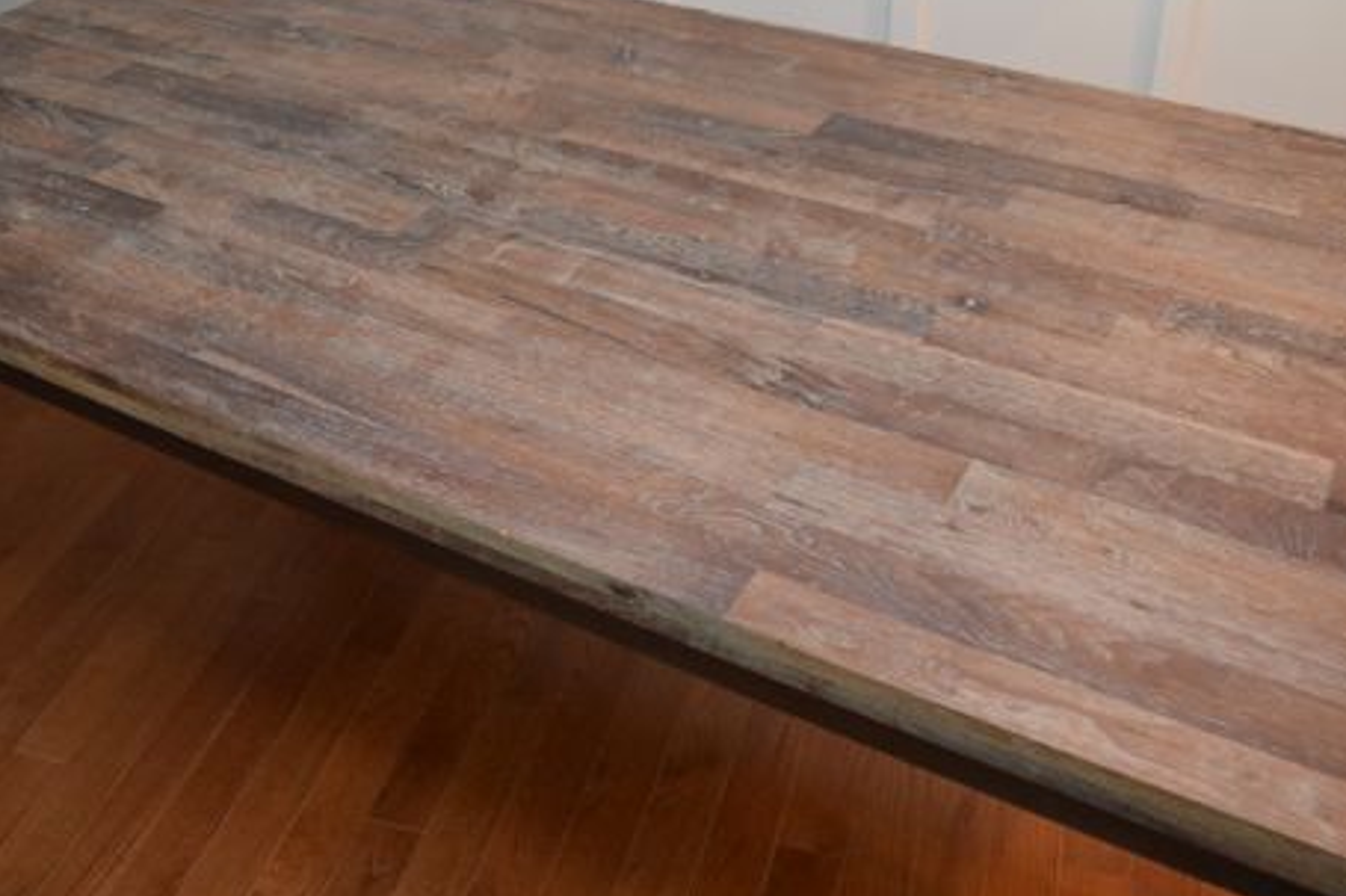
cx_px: 657
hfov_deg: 50.7
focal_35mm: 38
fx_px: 1420
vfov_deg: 34.9
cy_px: 353
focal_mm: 18
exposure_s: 1/60
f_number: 3.5
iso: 2500
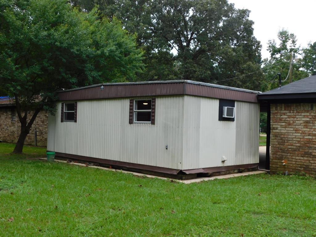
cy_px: 118
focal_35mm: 40
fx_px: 365
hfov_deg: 46.8
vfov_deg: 36.0
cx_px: 158
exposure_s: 1/320
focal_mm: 7.1
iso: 125
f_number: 3.6
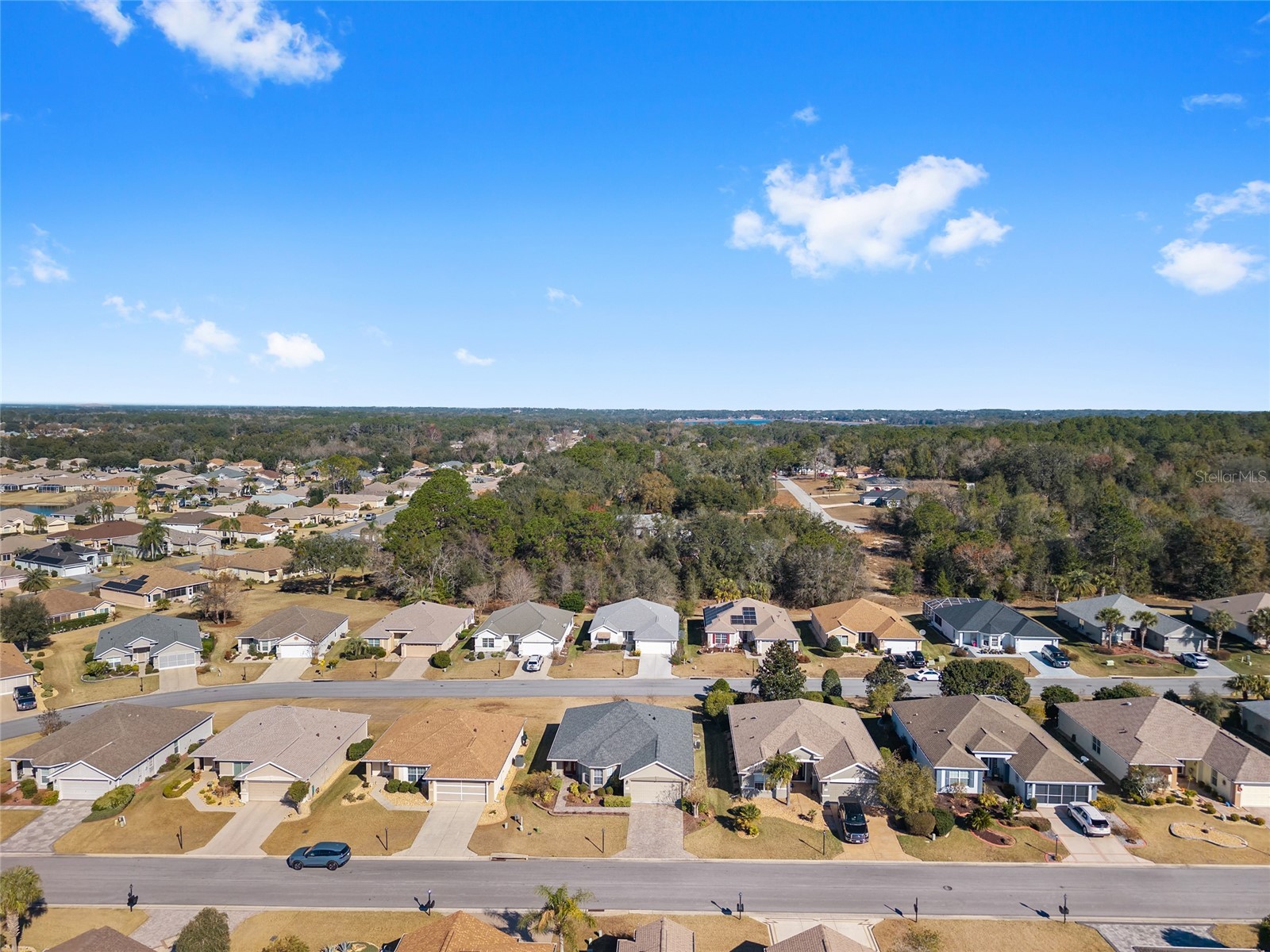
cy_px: 476
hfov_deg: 71.6
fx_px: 881
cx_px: 635
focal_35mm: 24
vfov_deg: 56.8
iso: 100
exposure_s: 1/60
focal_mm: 8.67
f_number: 1.8
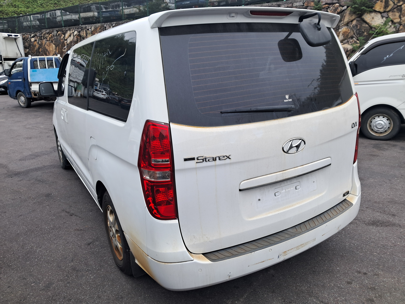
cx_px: 202
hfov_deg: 65.3
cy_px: 152
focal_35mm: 27
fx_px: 316
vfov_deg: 51.4
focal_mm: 4
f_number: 1.8
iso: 50
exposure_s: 1/139
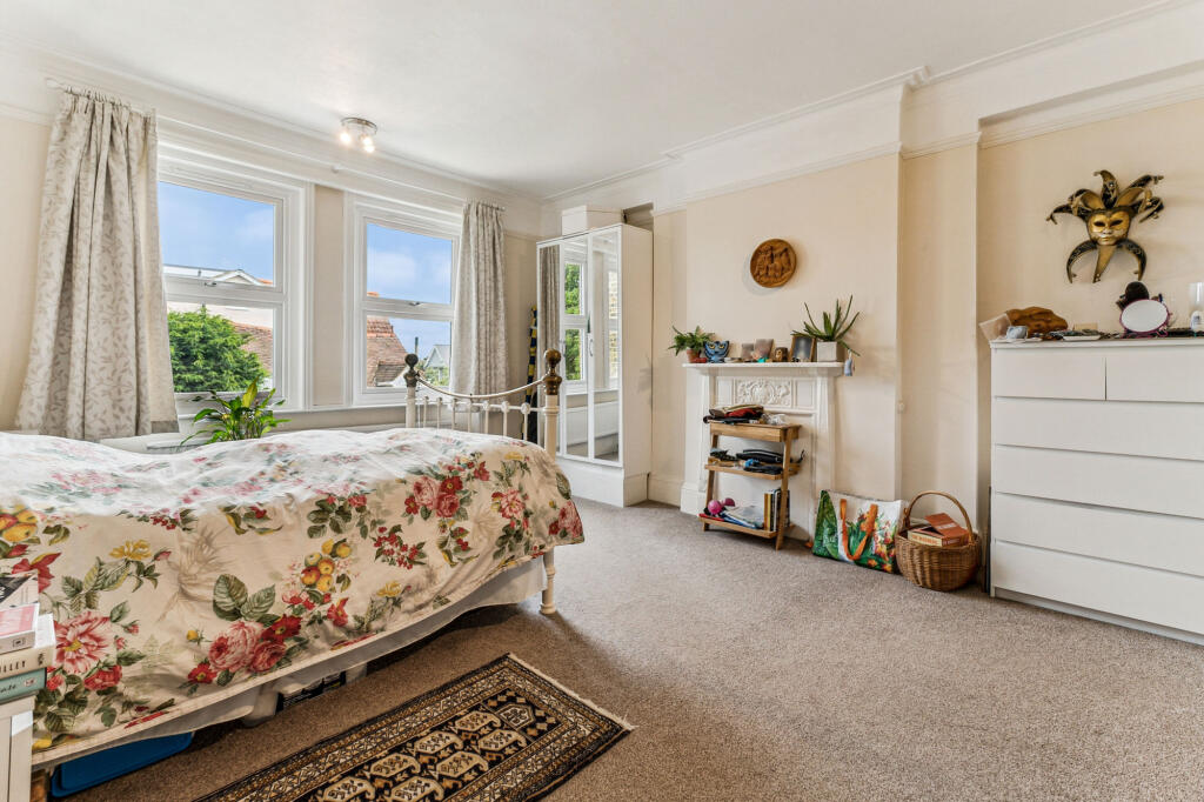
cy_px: 401
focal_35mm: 15
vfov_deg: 77.3
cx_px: 602
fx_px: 501
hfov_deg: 100.4
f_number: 2.8
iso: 200
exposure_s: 1/125
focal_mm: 10
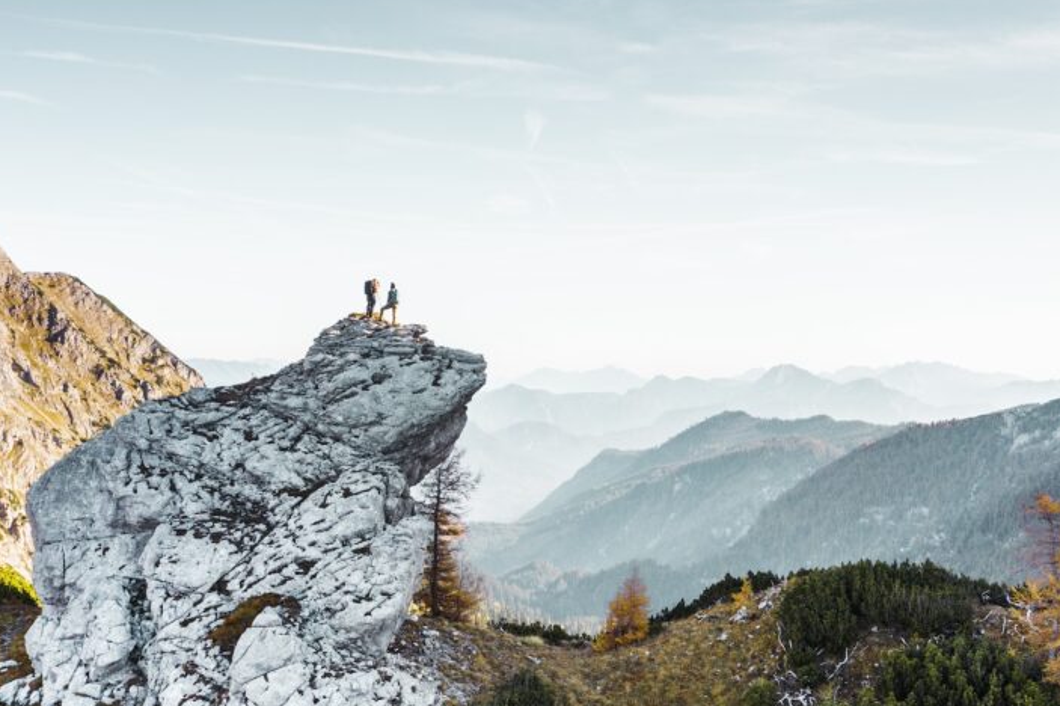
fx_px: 1207
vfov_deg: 32.6
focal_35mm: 41
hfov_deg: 47.1
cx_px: 644
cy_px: 403
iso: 100
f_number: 7.1
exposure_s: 1/320
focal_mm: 10.26
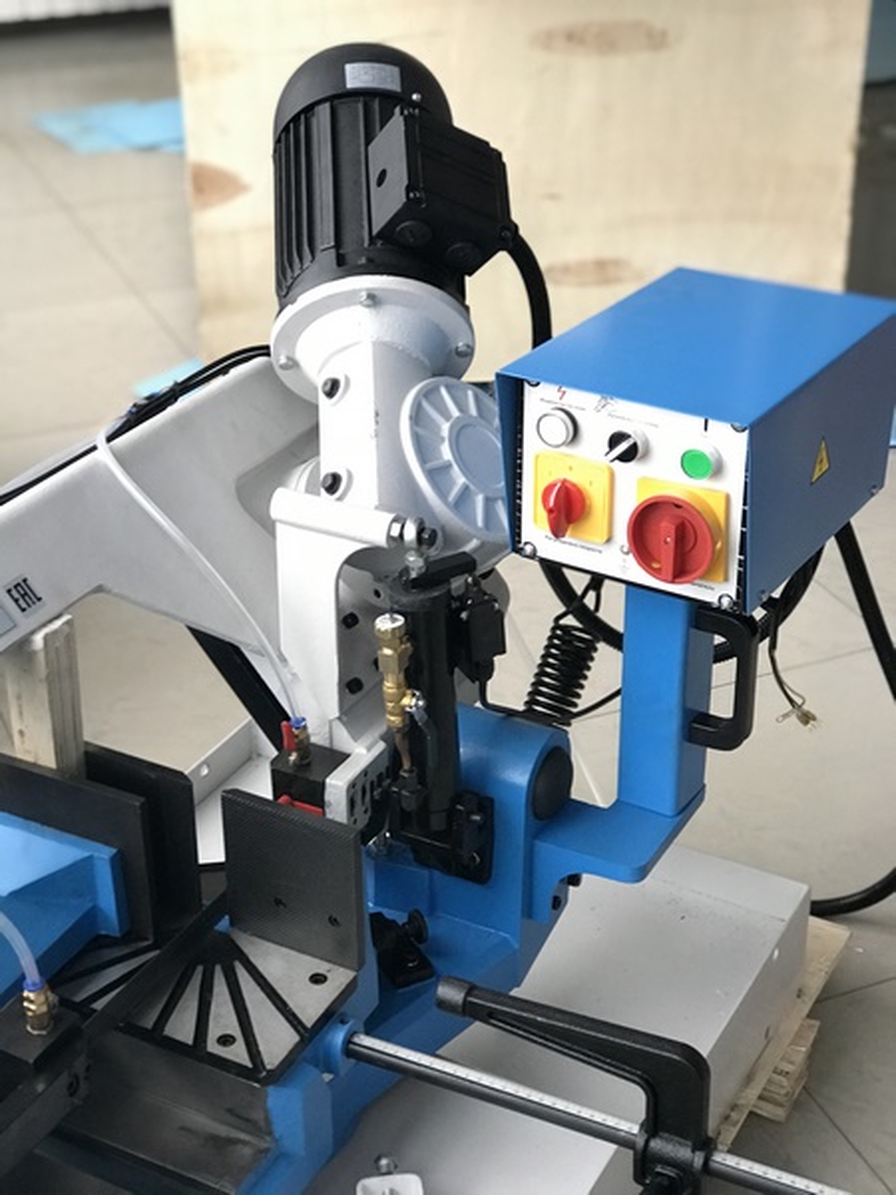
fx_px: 1967
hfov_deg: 25.7
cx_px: 448
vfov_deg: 33.8
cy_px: 598
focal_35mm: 57
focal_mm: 6.6
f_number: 2.8
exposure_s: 1/50
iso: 400
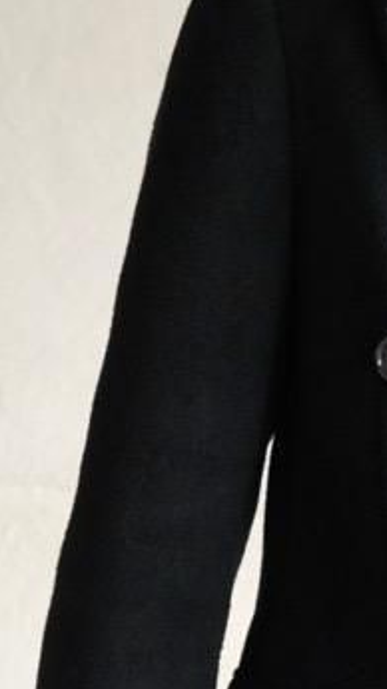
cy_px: 428
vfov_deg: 12.9
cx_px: 573
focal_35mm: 167
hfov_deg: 7.2
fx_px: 3047
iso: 3200
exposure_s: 1/40
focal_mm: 31
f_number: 3.7
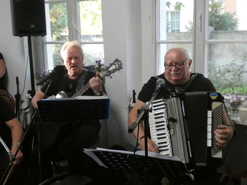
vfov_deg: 33.6
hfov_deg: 43.9
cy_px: 92
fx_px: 307
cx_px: 124
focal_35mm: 43
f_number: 3.7
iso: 1000
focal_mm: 7.8
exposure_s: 1/80
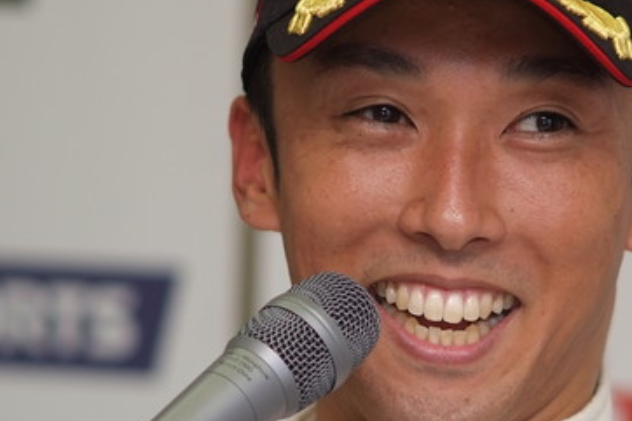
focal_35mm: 537
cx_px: 445
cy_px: 288
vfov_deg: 2.6
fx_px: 9423
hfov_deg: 3.8
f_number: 2.8
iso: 400
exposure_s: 1/125
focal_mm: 180
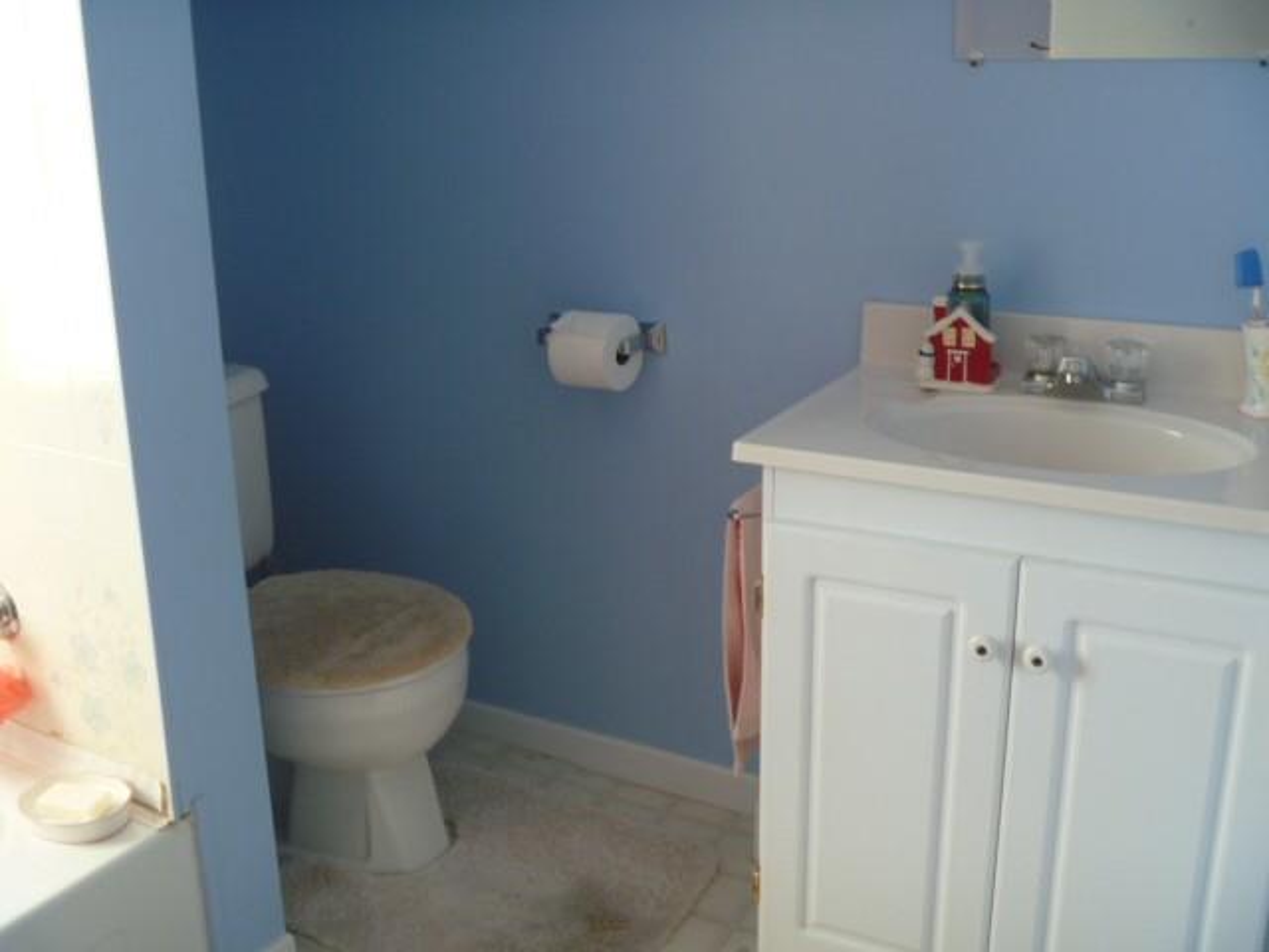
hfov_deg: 52.6
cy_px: 476
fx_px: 1283
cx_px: 634
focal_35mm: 35
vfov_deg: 40.7
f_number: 3.5
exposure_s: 1/30
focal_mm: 6.3
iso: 160
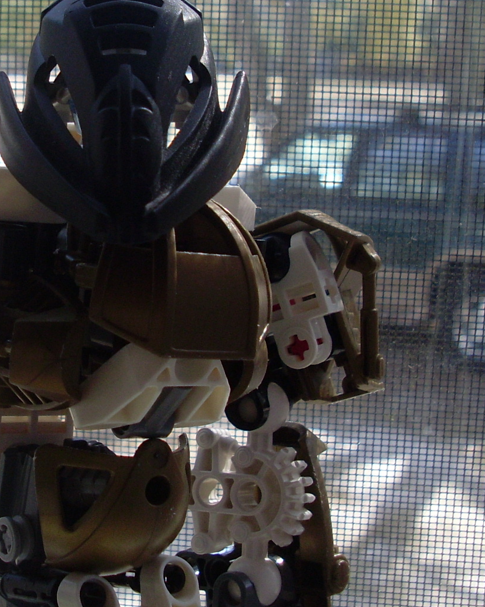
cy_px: 219
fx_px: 1328
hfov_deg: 20.5
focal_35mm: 74
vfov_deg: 25.6
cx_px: 97
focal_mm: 6.3
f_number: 3
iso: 80
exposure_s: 1/250
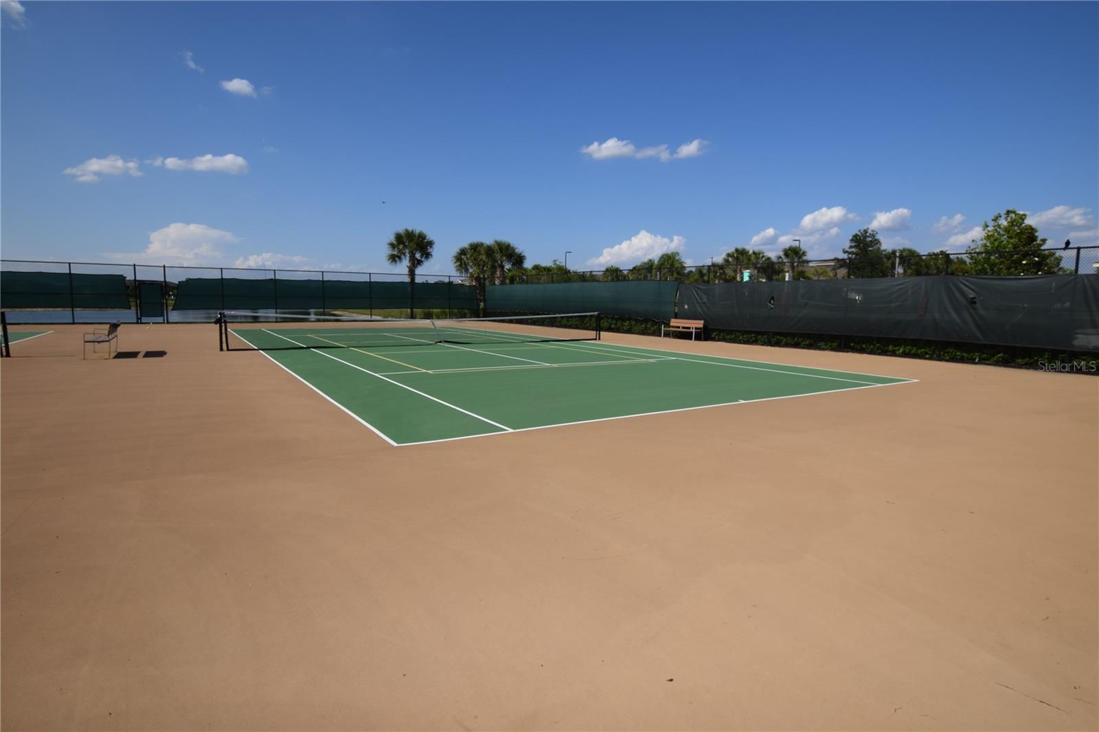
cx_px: 550
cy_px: 366
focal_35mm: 18
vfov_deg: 67.4
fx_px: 549
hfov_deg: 90.0
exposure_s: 1/200
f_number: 13
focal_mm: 12
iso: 100
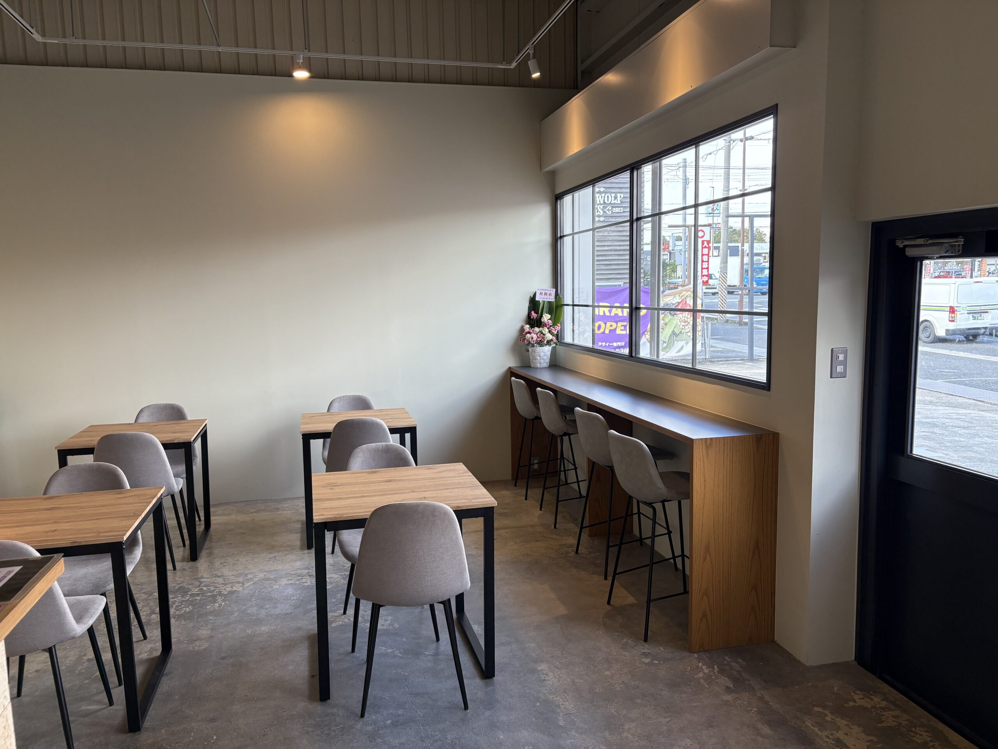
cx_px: 499
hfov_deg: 67.3
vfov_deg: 53.1
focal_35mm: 26
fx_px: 750
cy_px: 374
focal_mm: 5.96
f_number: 1.6
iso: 80
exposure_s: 1/184
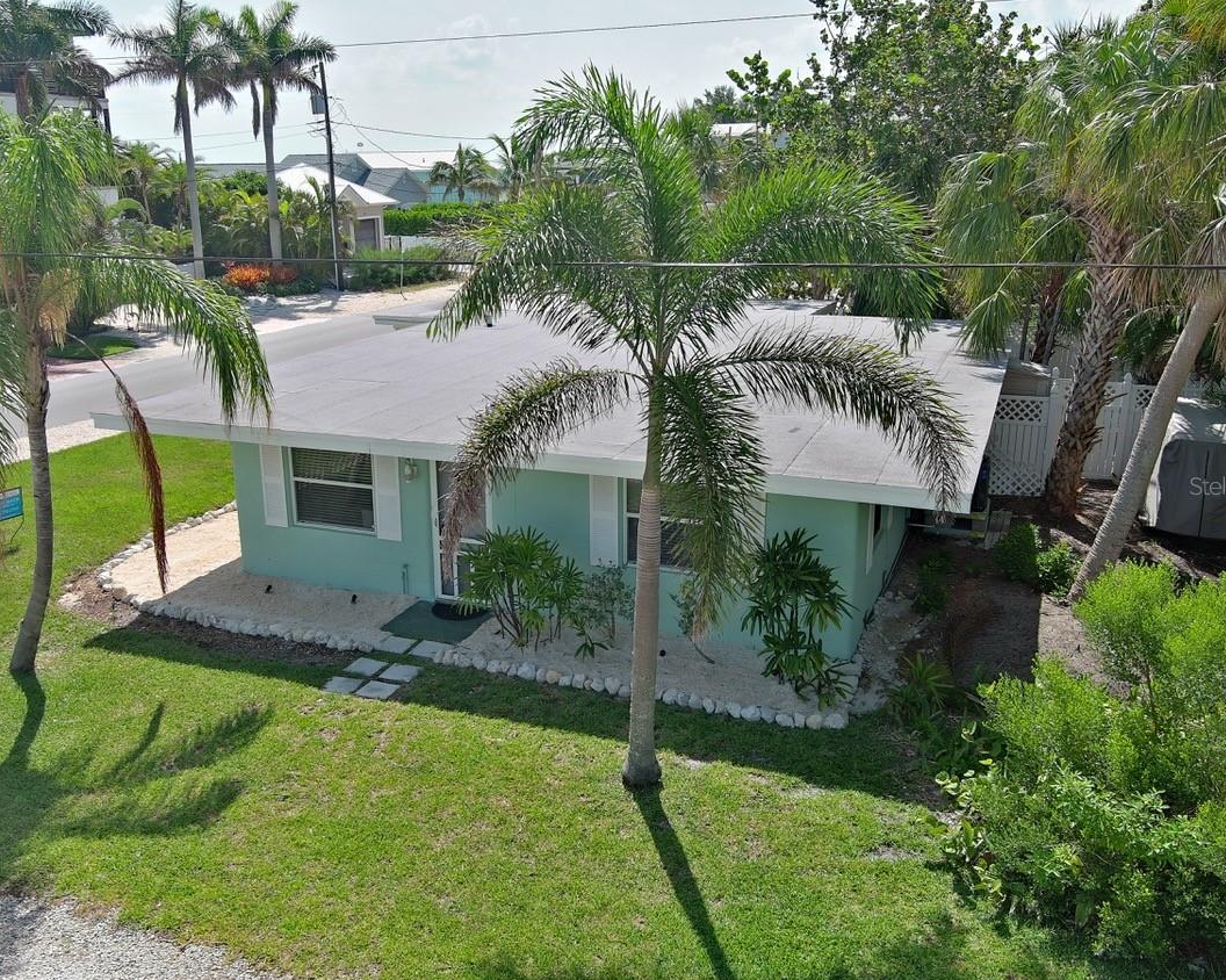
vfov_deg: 44.5
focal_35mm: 33
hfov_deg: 54.2
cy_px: 486
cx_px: 556
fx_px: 1197
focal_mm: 10.57
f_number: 2.8
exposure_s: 1/1300
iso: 101
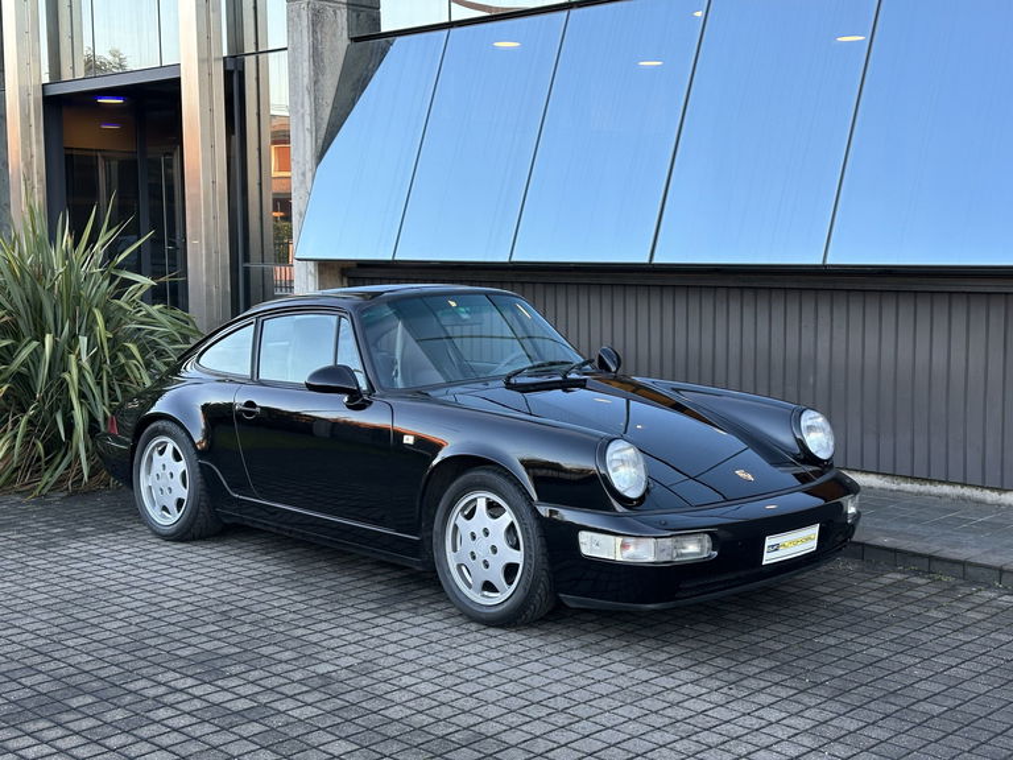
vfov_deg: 30.3
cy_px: 380
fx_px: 1405
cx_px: 506
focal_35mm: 48
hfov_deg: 39.7
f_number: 1.78
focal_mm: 6.86
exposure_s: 1/155
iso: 64
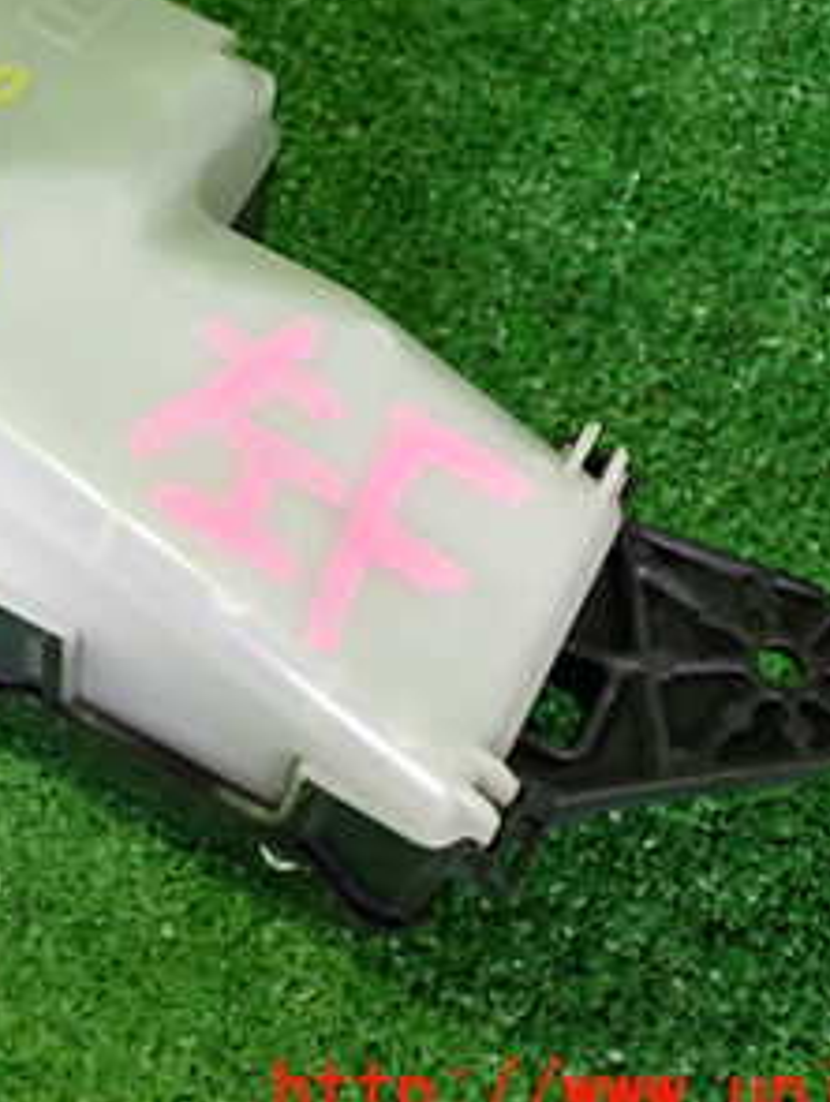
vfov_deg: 29.4
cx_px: -4
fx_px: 2074
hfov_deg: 21.8
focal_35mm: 65
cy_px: 303
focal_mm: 5.79
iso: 500
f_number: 2.4
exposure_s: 1/30
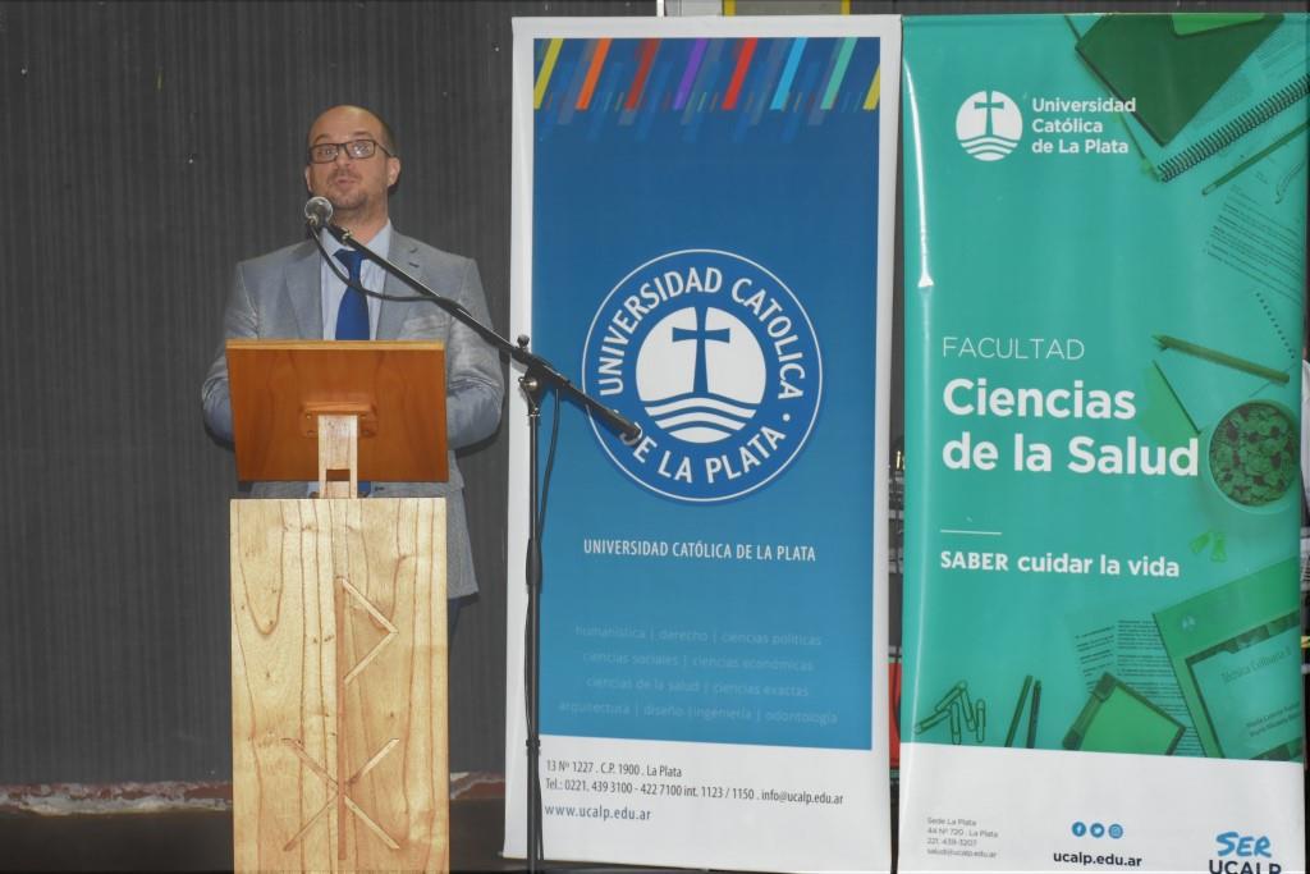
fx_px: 3603
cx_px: 655
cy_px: 437
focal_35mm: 99
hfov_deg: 20.6
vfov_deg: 13.8
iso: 3200
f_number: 7.1
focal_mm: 66
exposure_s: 1/80
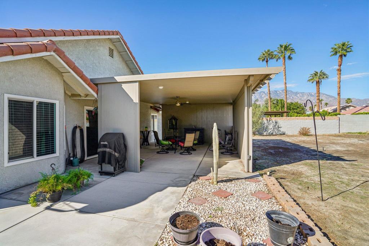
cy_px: 123
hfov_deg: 96.8
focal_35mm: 16
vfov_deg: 73.7
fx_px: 164
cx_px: 184
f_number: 7.1
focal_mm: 16
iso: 100
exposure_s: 1/250
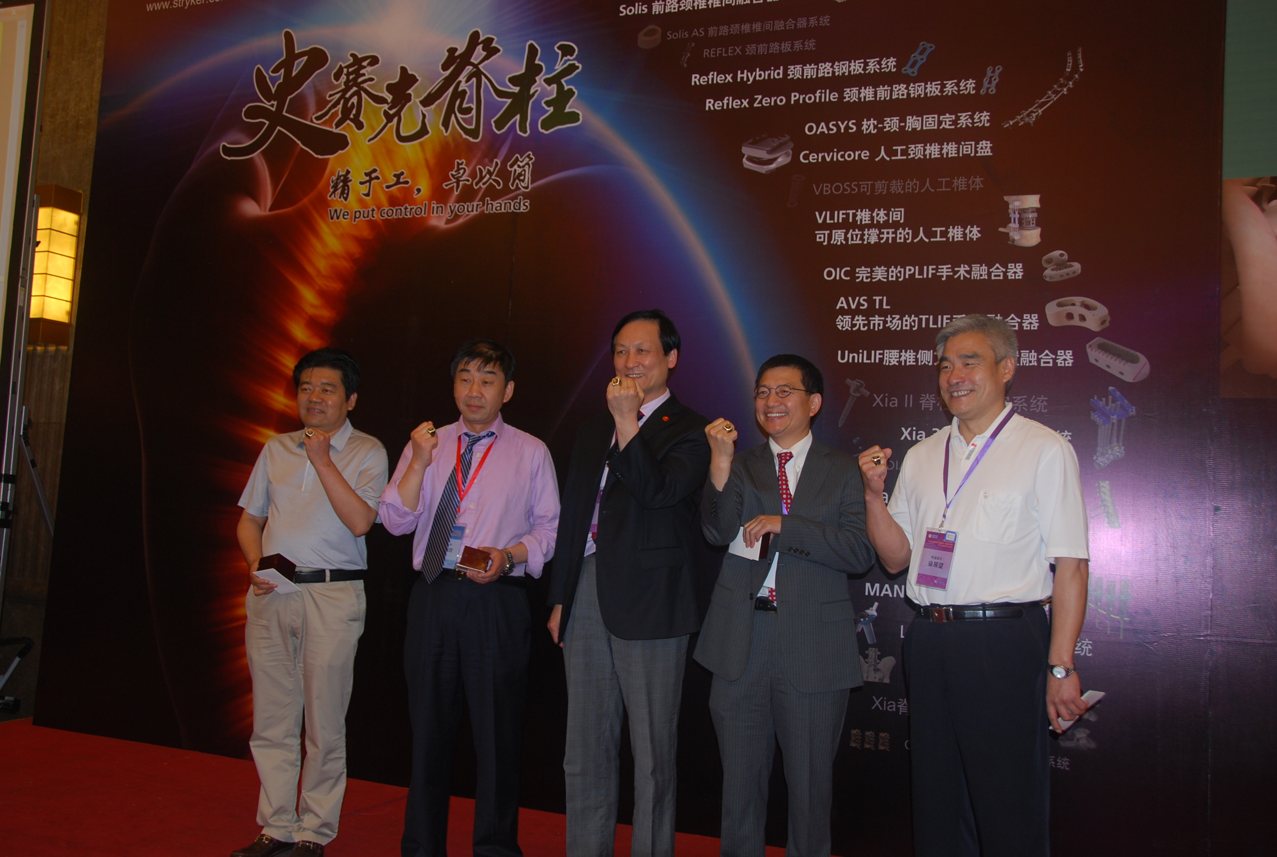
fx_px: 1173
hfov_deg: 57.1
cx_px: 638
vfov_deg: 40.1
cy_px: 428
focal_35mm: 33
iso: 200
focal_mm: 22
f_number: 3.8
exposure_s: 1/60
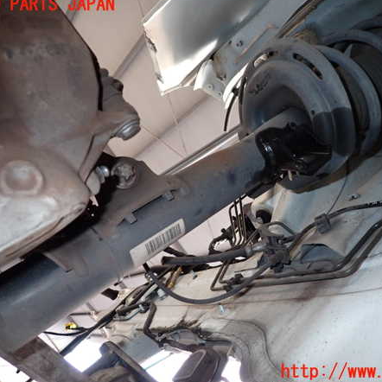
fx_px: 375
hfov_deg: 53.9
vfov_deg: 54.0
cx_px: 217
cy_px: 188
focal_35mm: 30
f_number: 2
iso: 400
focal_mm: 4.5
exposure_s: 1/125
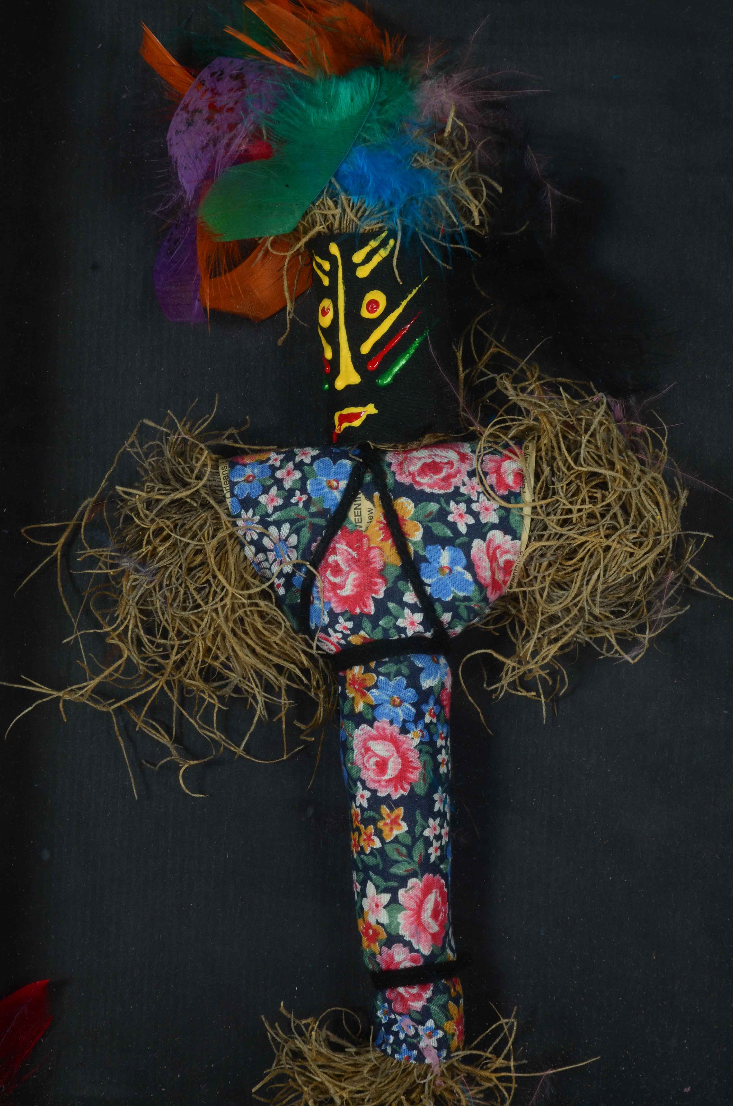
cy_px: 553
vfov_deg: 13.1
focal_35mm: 158
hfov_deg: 8.7
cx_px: 366
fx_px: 4832
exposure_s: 1/160
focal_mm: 105
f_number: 14
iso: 200
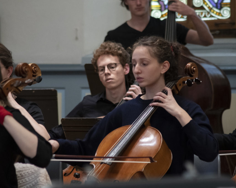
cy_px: 94
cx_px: 124
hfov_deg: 6.9
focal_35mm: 279
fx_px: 1949
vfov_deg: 5.5
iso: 2500
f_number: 4.5
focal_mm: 165
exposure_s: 1/80
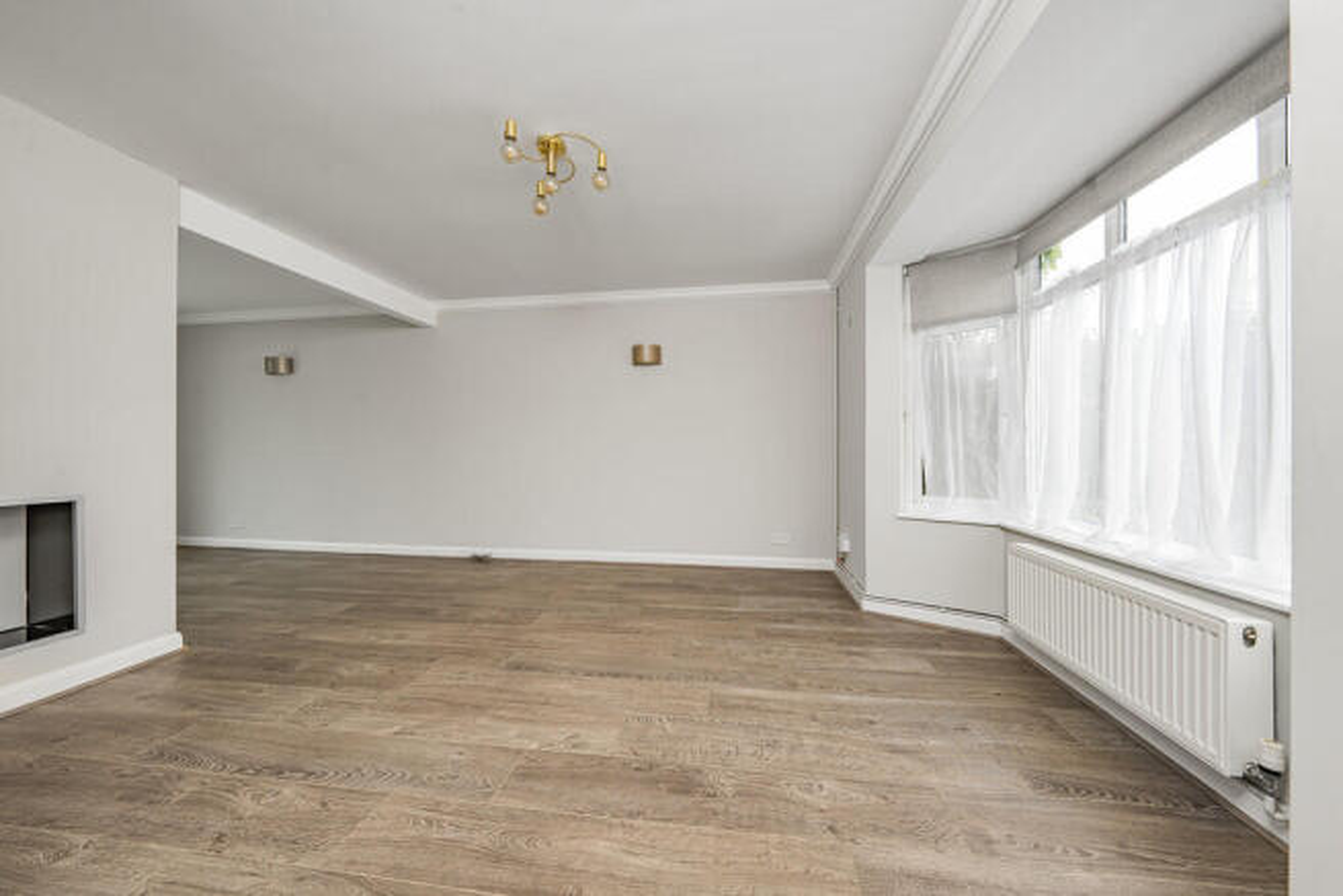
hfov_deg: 112.6
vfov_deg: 90.0
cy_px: 448
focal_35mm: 12
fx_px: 448
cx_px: 672
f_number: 9
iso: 320
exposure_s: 1/10
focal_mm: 12
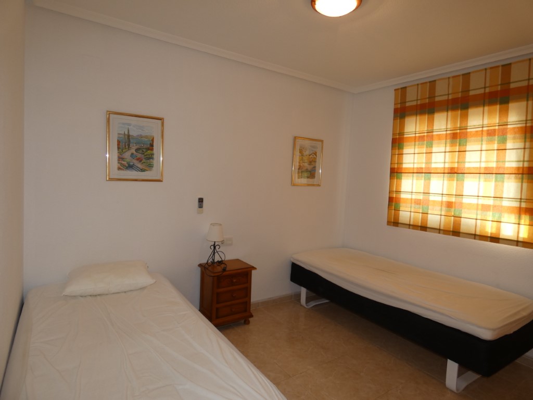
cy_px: 200
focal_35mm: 20
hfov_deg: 81.7
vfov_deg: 66.0
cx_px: 266
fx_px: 308
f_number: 2.8
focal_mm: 3.6
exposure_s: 1/60
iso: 80
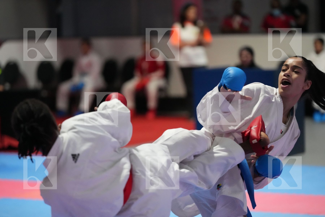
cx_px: 162
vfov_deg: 9.6
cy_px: 108
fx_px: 1291
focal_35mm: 143
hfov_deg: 14.3
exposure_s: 1/800
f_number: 2.8
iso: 8000
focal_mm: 143
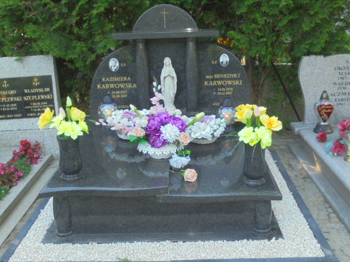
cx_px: 175
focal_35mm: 43
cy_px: 131
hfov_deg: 43.9
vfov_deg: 33.6
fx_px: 435
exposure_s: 1/30
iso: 100
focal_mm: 7.8
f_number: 4.5
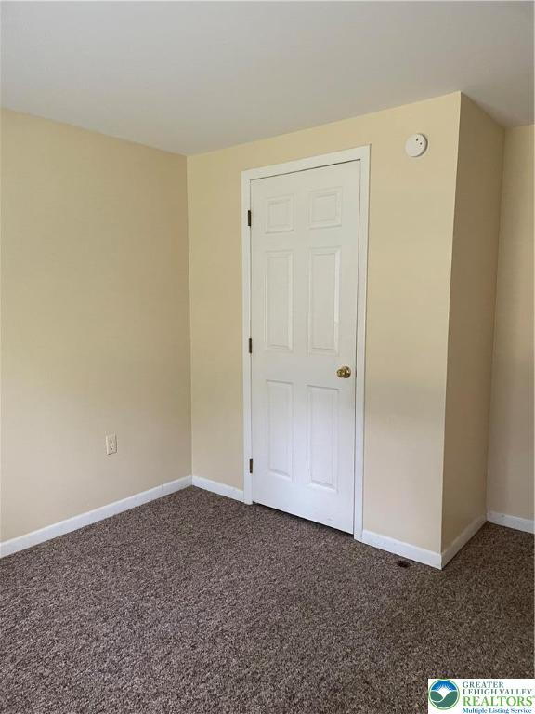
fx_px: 536
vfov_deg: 67.3
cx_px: 268
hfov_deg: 53.1
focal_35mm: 26
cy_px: 357
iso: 400
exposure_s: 1/60
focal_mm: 4.2
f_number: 1.6
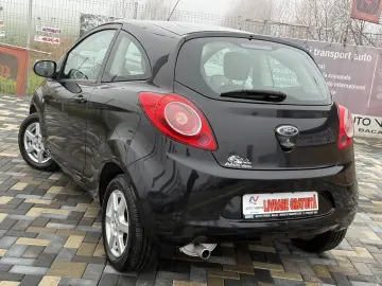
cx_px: 191
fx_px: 530
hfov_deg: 39.7
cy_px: 143
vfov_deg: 30.3
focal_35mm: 48
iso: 80
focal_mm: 6.76
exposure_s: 1/337
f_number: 1.78
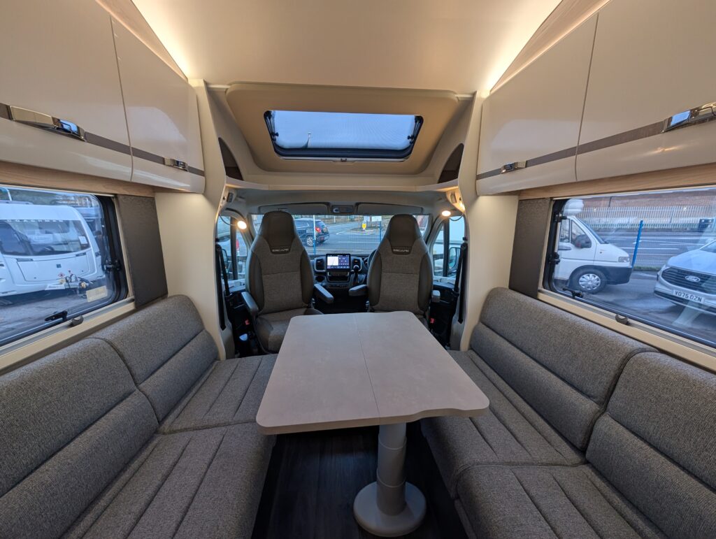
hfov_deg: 110.5
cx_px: 358
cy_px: 270
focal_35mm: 12
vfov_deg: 94.6
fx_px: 249
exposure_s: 1/140
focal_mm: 2.02
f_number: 1.7
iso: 110
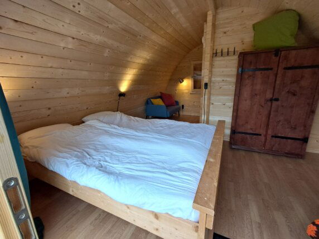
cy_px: 120
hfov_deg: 94.5
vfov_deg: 78.1
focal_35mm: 16
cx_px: 160
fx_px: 147
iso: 40
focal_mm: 1.64
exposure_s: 1/40
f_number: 2.2
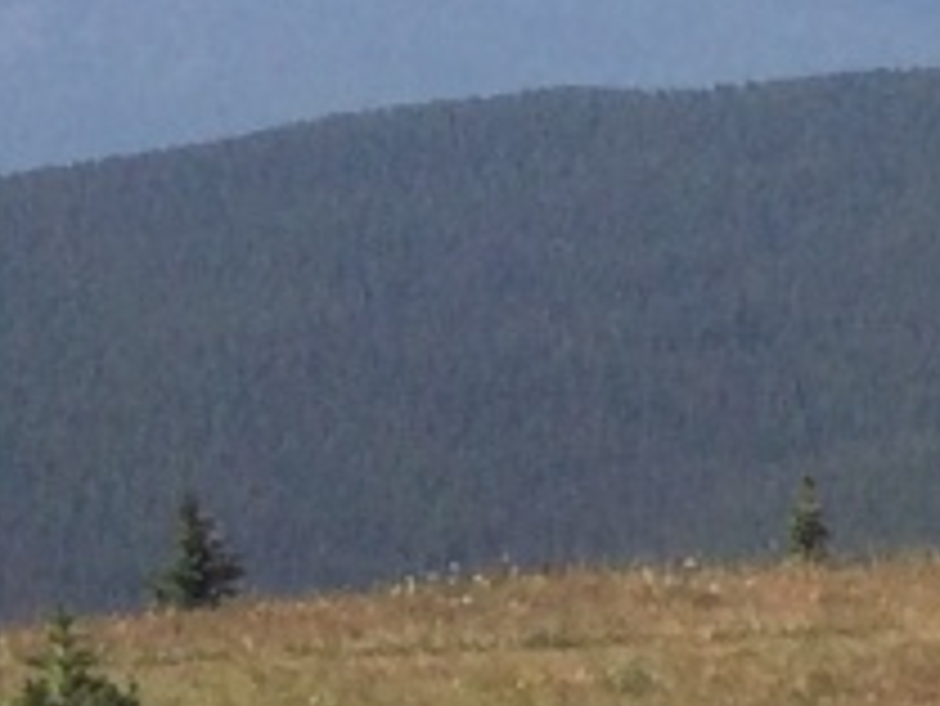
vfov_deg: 6.6
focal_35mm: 226
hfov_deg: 6.9
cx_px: 3666
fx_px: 6141
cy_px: 63
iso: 32
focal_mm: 4.15
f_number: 2.2
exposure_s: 1/2415
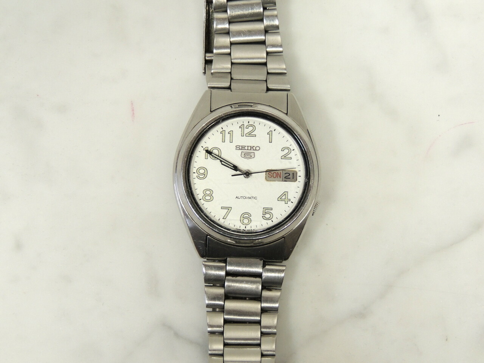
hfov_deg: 21.8
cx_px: 242
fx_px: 1258
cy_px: 182
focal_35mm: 90
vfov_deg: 16.4
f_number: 4.1
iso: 400
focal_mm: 16
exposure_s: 1/25
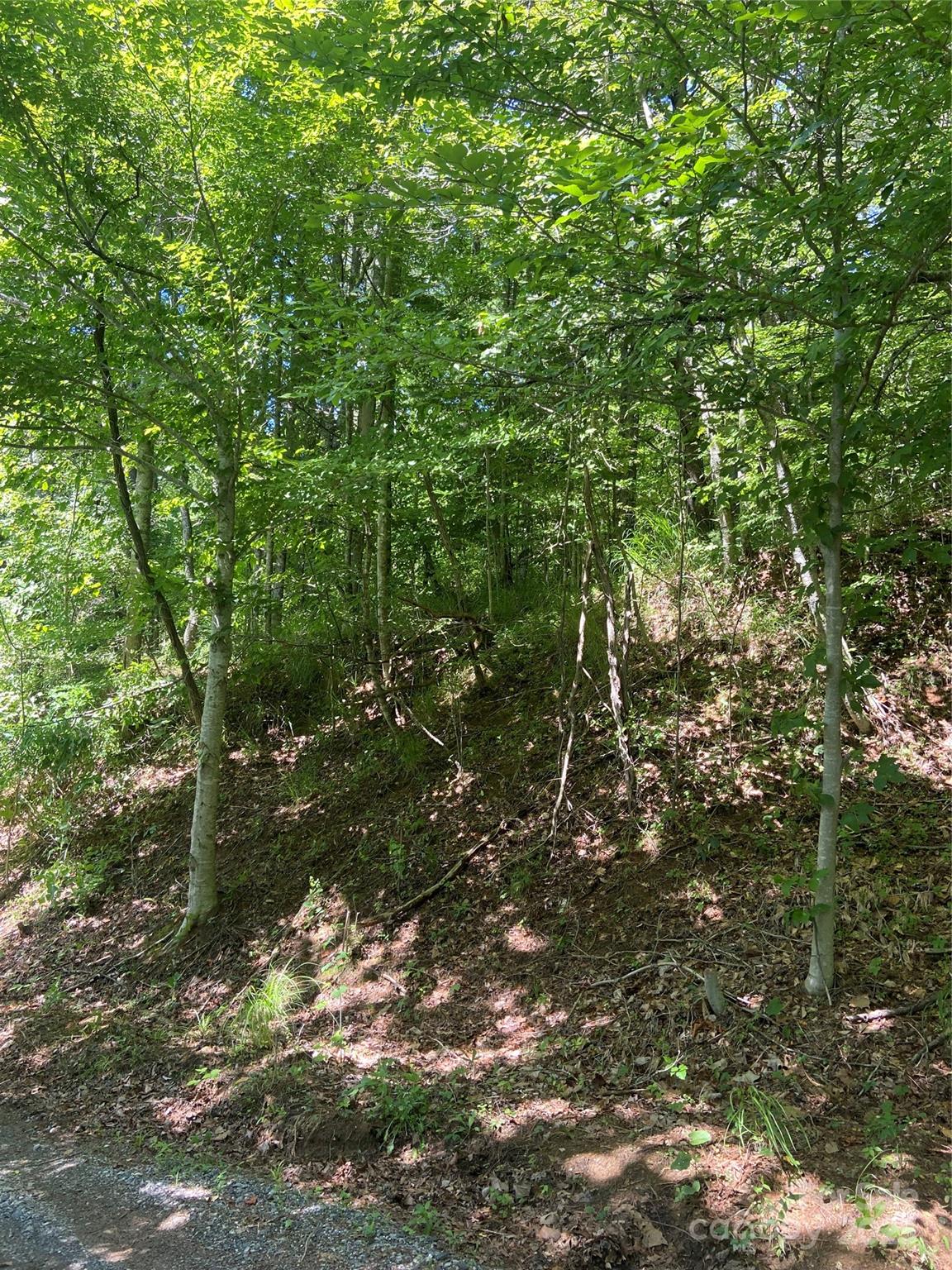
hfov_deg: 53.1
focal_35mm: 26
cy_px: 635
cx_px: 476
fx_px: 953
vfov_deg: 67.3
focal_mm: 4.25
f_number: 1.8
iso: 50
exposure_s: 1/121
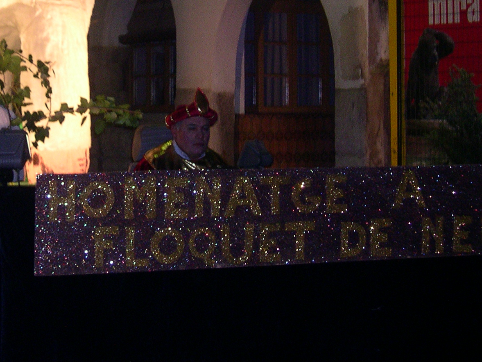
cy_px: 40
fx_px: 1532
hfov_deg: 17.7
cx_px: 95
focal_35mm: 110
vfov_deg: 13.4
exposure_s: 1/60
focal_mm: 12.2
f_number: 3.4
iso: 345
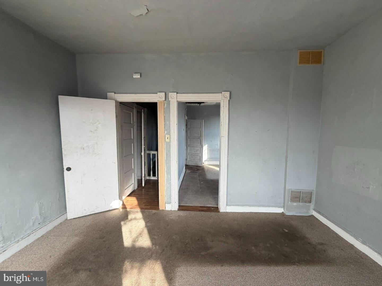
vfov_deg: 85.7
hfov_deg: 102.1
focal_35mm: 14
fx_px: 154
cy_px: 143
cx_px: 191
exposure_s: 1/121
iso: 80
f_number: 2.2
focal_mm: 2.22
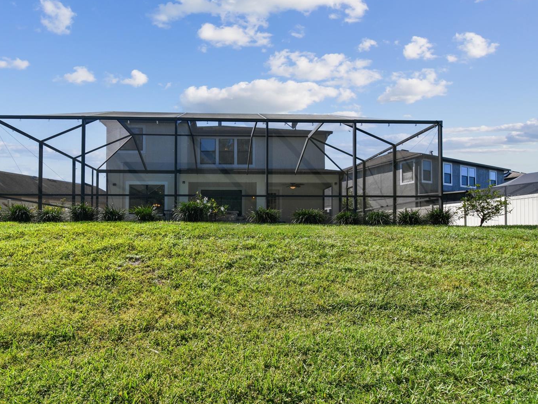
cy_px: 197
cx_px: 225
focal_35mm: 17
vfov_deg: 74.7
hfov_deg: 90.2
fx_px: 264
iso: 100
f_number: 7.1
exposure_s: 1/125
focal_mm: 10
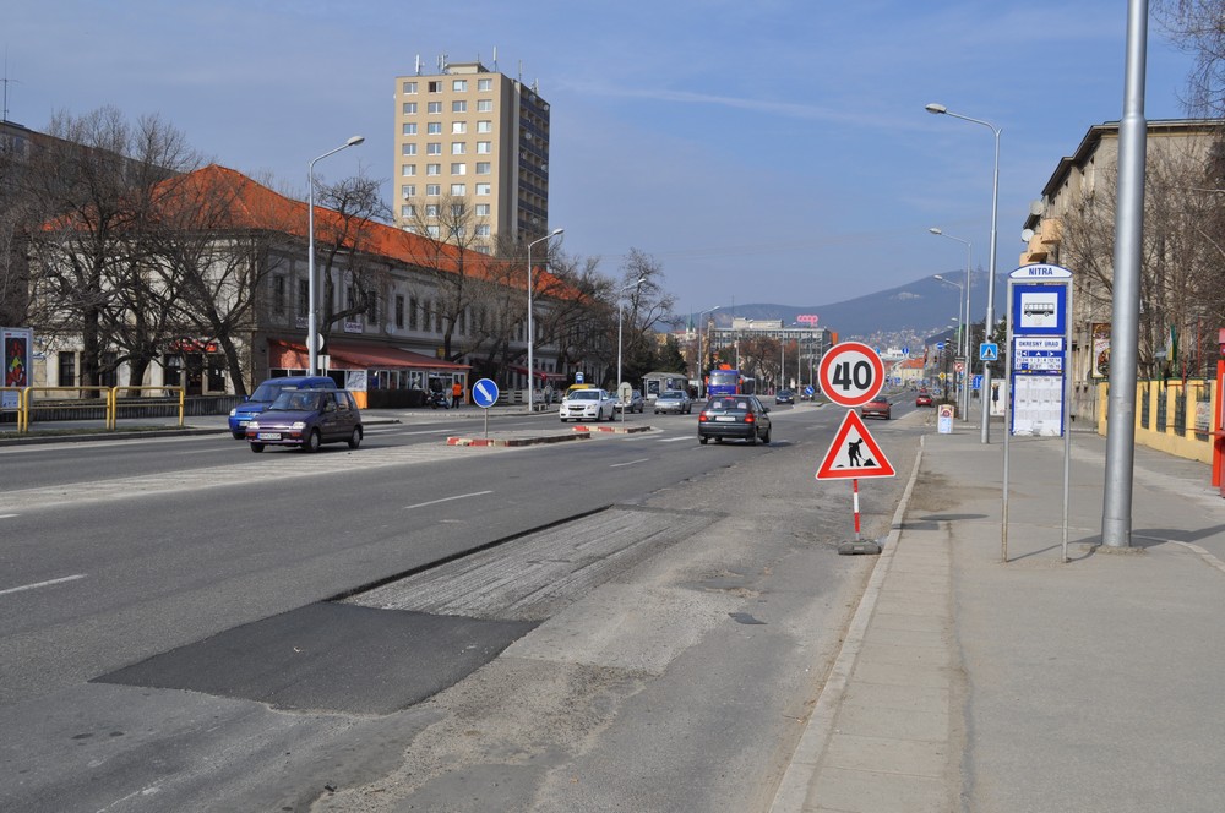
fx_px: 1223
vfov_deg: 36.8
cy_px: 406
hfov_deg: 53.2
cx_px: 612
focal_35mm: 36
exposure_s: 1/400
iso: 200
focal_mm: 24
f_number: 10
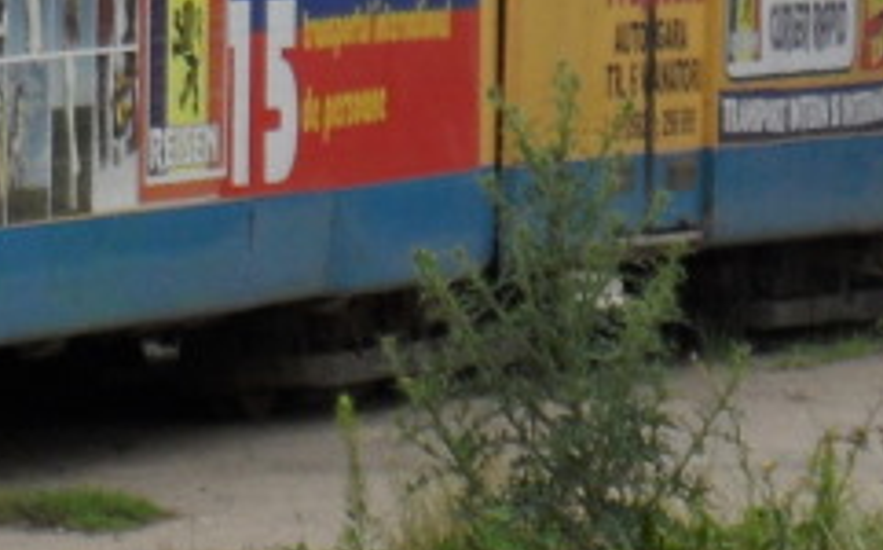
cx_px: -850
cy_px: -359
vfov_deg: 2.1
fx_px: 15239
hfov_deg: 3.3
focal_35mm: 634
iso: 80
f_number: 4.4
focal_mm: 20
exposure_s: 1/250
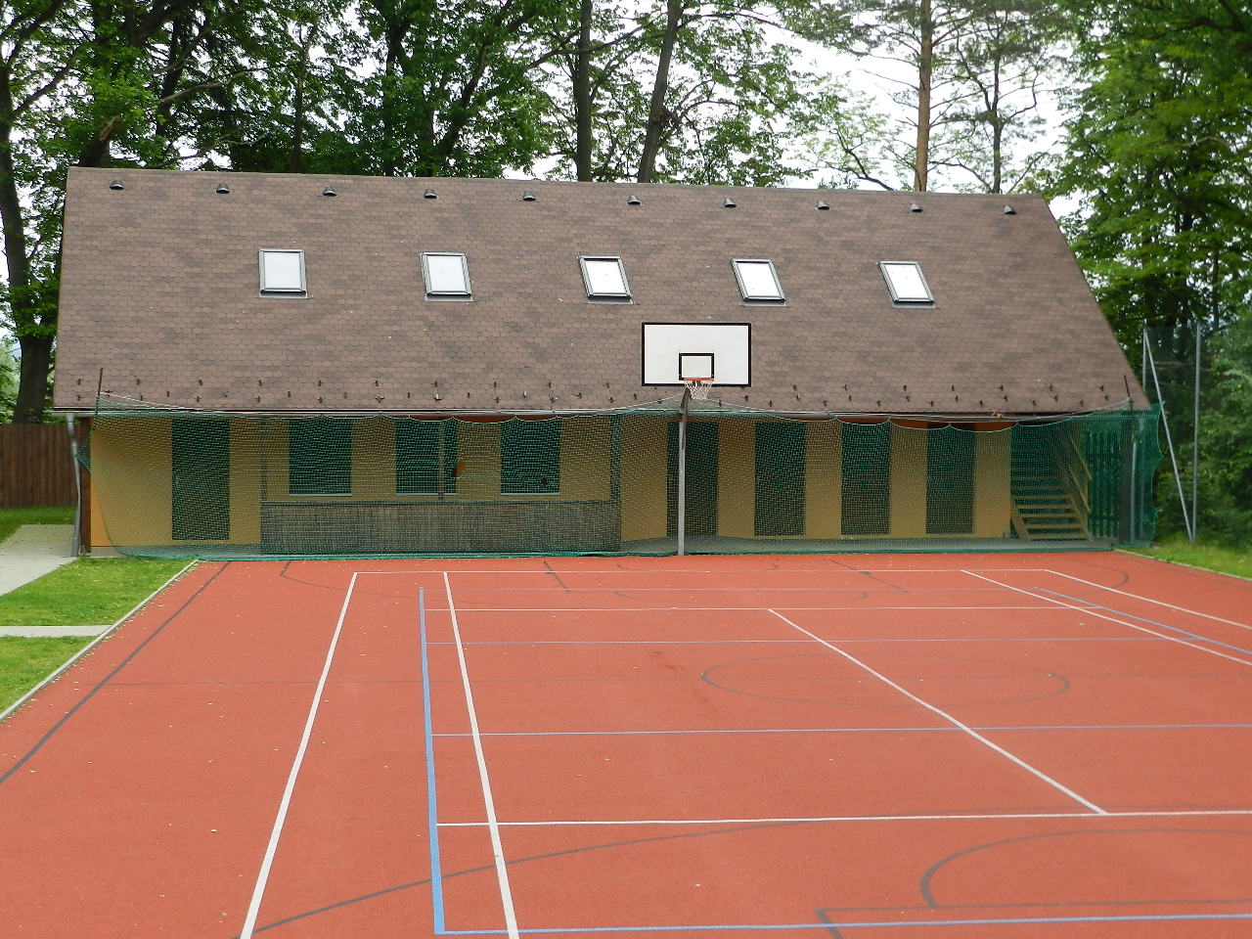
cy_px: 470
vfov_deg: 27.5
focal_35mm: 53
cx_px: 626
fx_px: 1917
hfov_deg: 36.2
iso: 160
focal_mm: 9.4
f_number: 4.4
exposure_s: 1/320
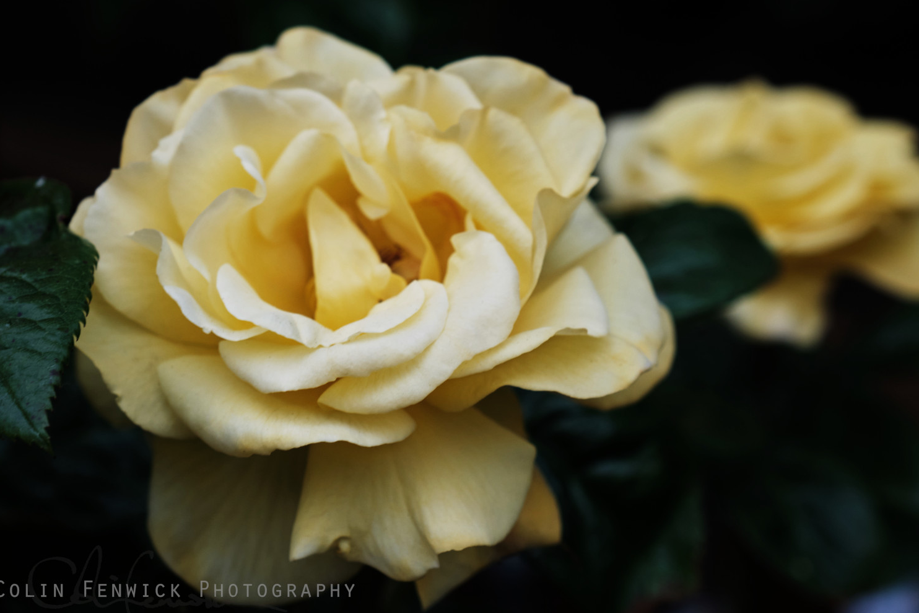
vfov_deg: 12.8
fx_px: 2731
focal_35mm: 107
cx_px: 484
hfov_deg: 19.1
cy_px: 324
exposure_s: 1/58
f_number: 5.6
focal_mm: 65.2
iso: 400
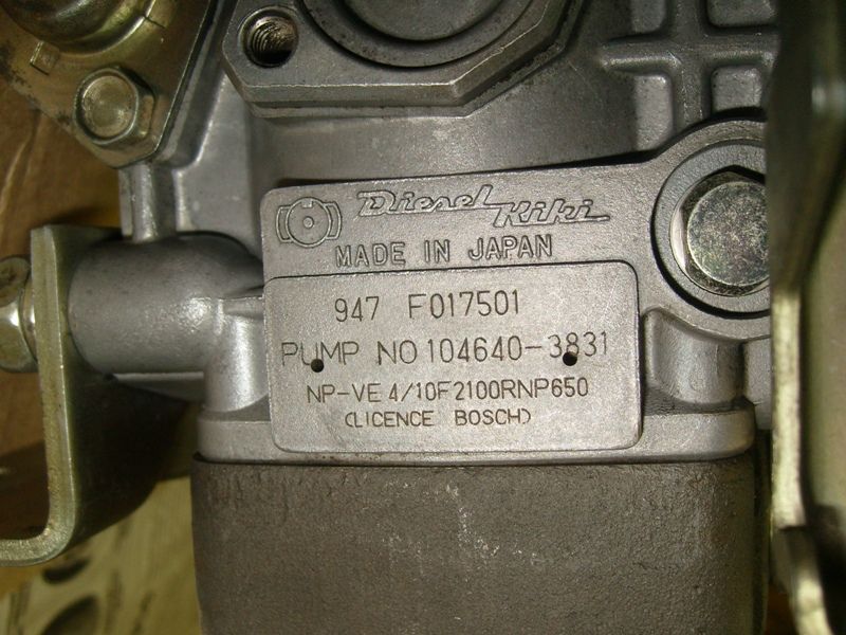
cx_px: 423
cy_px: 318
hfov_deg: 52.6
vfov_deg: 40.7
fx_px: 855
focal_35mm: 35
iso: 100
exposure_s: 1/45
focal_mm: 5.8
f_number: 2.8
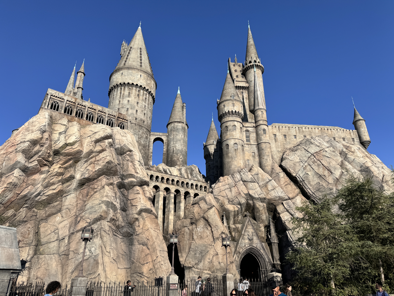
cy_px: 148
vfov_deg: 56.8
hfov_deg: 71.6
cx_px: 197
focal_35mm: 24
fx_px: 273
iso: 80
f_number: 1.78
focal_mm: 6.76
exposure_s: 1/4950
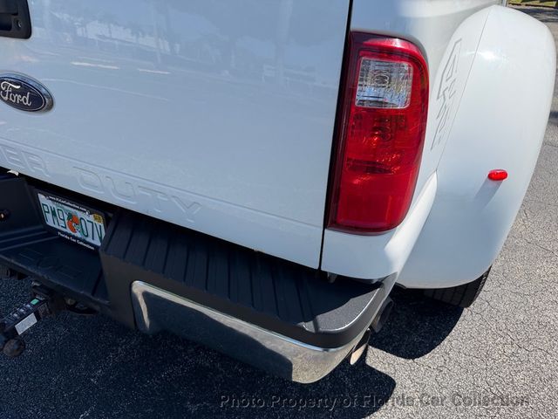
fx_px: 387
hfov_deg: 71.6
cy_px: 210
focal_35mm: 24
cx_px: 279
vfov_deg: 56.8
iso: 100
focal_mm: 6.76
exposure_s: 1/3279
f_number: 1.78
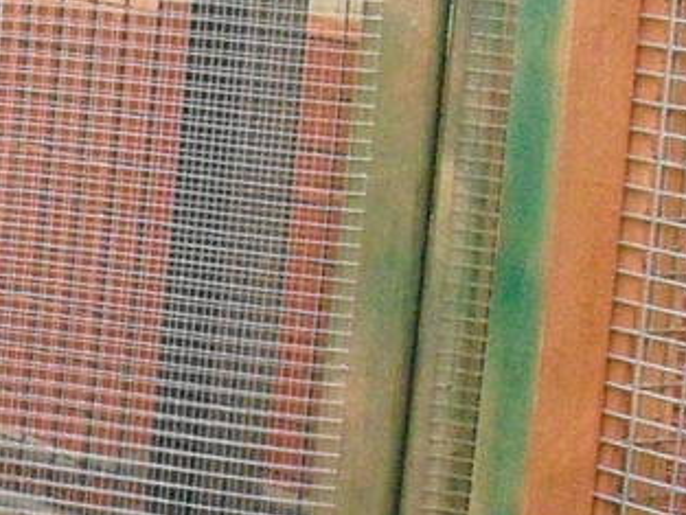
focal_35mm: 184
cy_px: 66
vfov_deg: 8.1
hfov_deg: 9.7
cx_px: -879
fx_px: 3648
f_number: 3.1
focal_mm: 6.3
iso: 800
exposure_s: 1/100
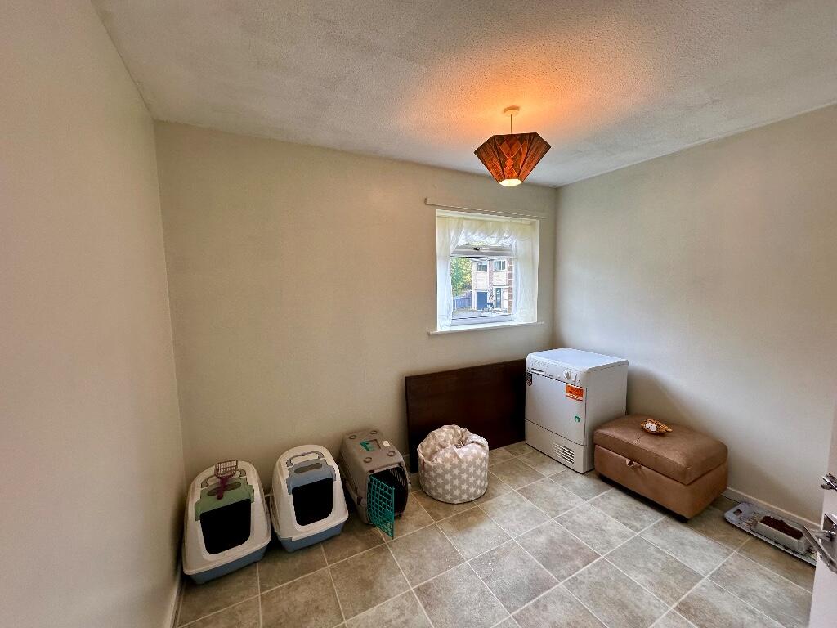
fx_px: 339
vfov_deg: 85.7
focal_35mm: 14
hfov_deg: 102.1
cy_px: 314
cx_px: 418
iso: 100
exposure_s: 1/100
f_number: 2.2
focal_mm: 2.22
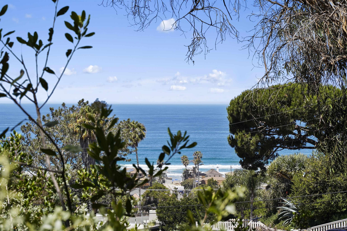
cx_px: 174
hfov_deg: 18.3
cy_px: 116
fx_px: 1079
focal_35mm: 112
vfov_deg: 12.2
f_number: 8
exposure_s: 1/320
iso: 100
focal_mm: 75
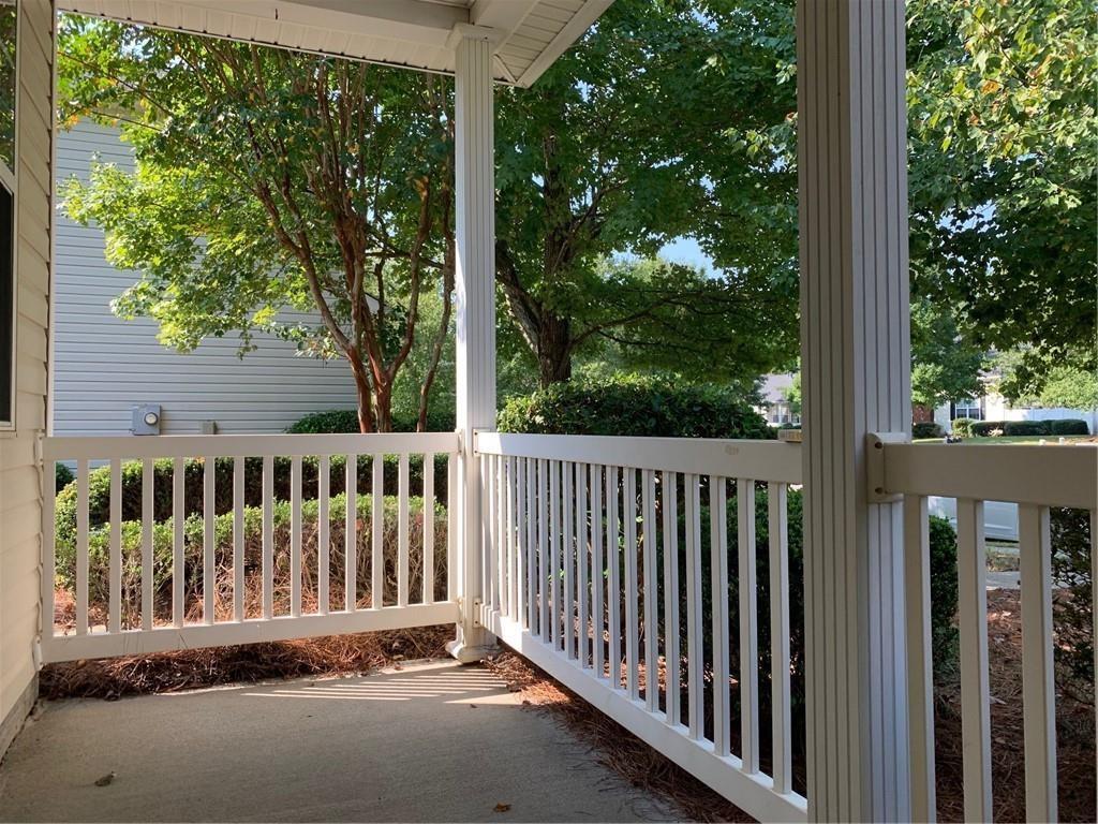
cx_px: 549
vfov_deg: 53.1
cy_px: 412
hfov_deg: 67.3
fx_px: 825
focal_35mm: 26
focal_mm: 4.25
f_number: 1.8
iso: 25
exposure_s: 1/262
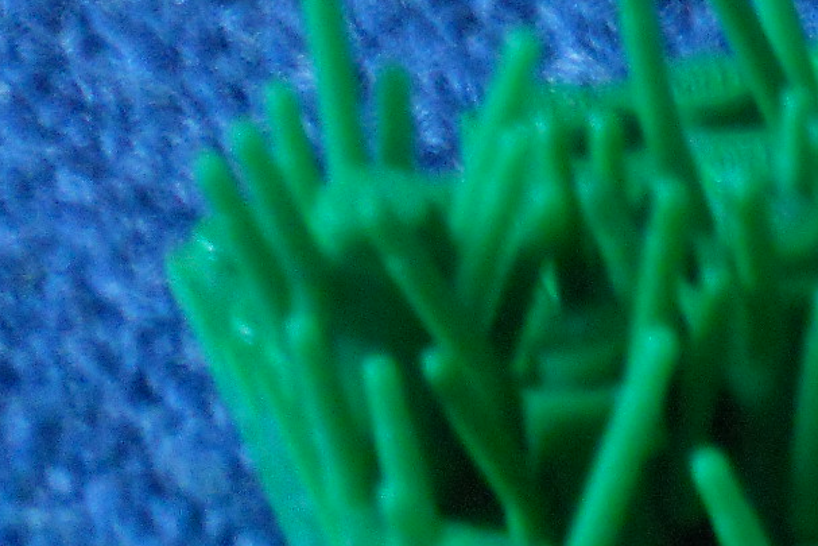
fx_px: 8613
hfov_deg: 5.4
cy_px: -100
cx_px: 1240
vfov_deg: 3.6
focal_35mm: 379
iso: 500
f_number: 5.9
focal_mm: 19.6
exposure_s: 1
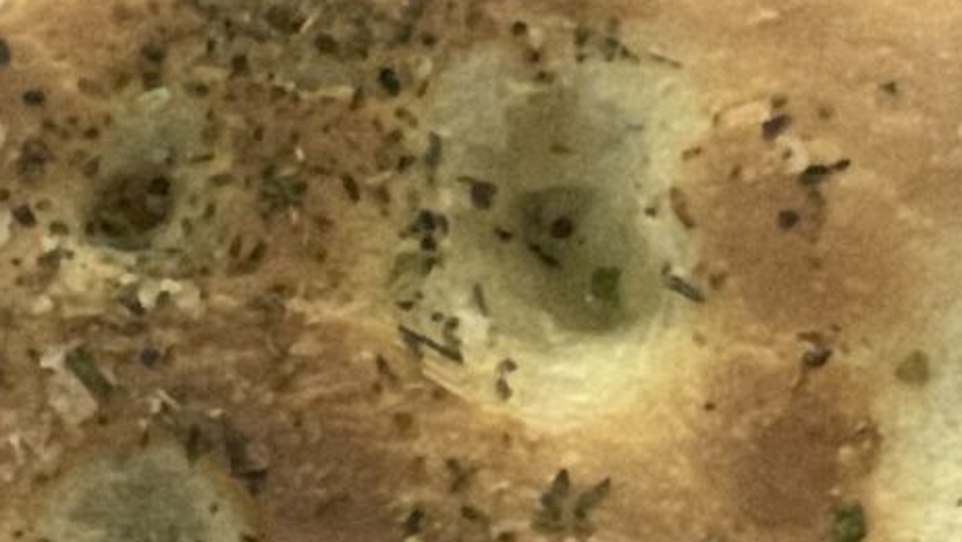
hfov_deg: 6.9
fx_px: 7988
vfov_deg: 3.8
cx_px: 276
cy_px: 1238
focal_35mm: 313
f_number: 2.4
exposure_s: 1/50
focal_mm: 6
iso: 320
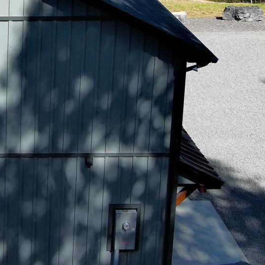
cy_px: -42
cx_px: -45
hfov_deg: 17.9
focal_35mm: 93
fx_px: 805
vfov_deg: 17.9
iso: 100
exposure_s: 1/936
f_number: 2.8
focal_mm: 10.57
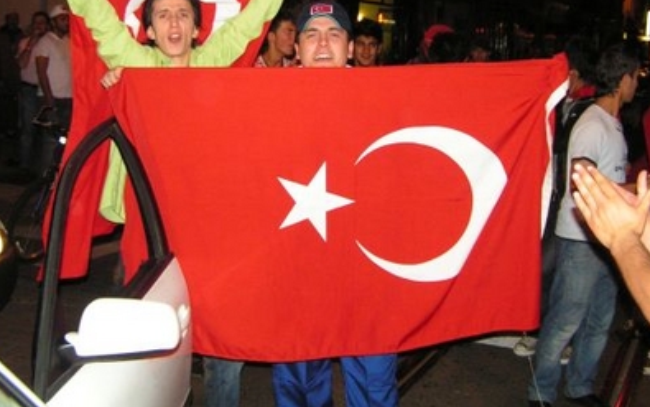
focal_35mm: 51
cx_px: 309
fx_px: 904
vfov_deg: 25.1
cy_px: 101
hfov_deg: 39.6
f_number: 2.8
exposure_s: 1/40
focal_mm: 6.3
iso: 200
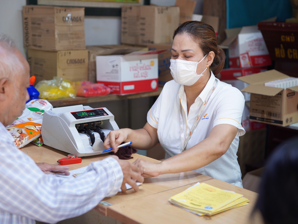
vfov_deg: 23.1
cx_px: 131
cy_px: 112
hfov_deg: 30.4
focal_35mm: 64
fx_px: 547
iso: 200
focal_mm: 58.5
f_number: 2.8
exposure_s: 1/20
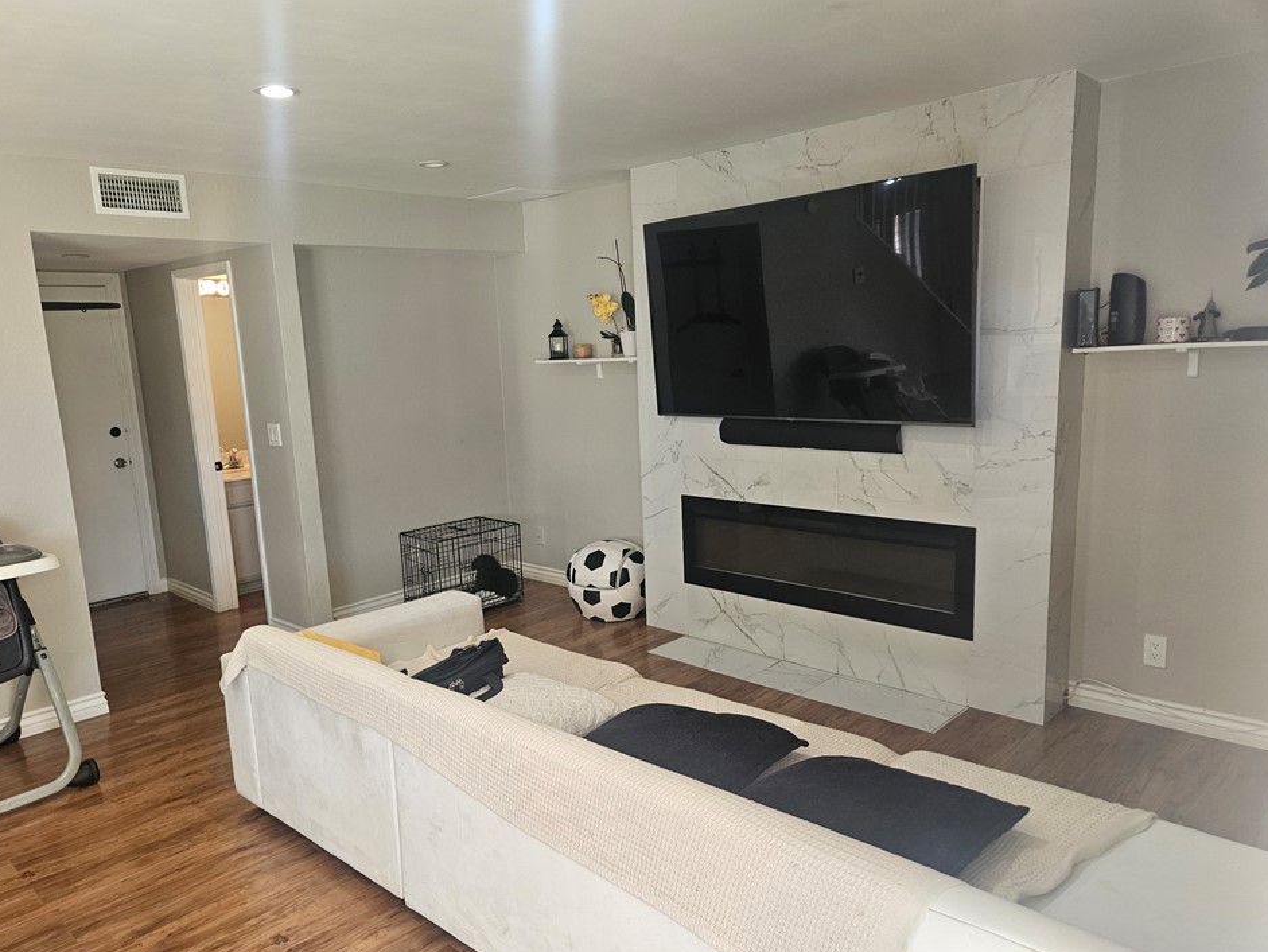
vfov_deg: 54.9
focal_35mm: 25
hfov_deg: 69.3
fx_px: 916
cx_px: 594
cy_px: 494
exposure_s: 1/120
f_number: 1.8
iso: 160
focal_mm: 5.4
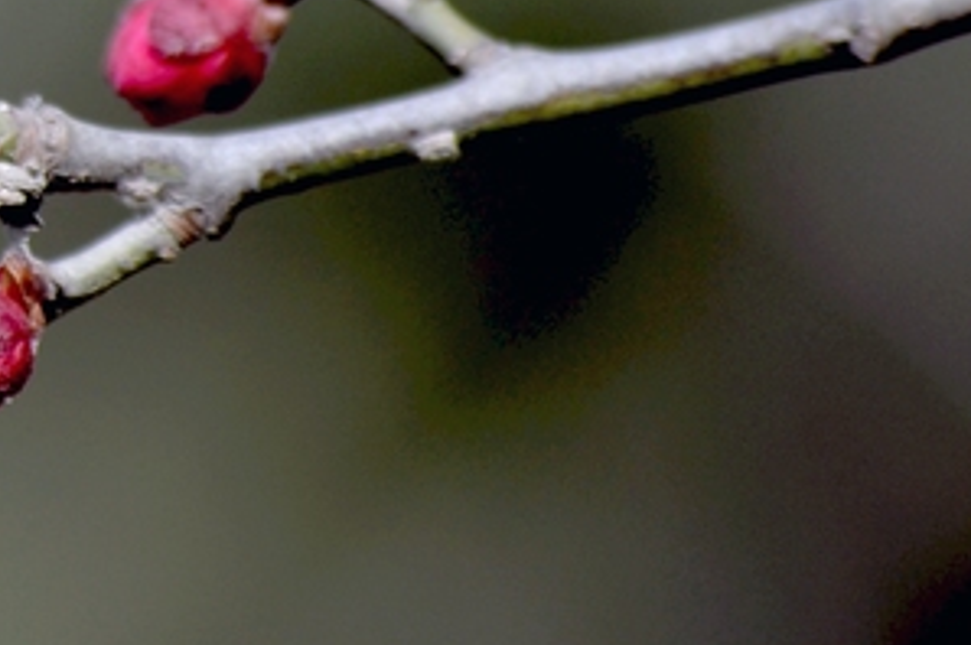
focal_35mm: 613
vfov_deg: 2.2
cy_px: -215
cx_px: -283
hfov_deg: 3.4
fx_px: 16502
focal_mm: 135
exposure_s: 1/320
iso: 100
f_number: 5
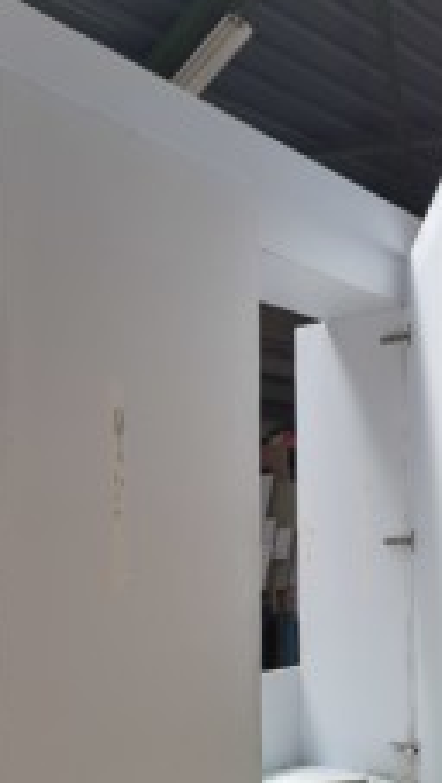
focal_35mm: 44
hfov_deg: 27.2
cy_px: 516
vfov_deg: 45.7
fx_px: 915
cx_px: 223
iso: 40
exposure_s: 1/231
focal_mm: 3.93
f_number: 1.7
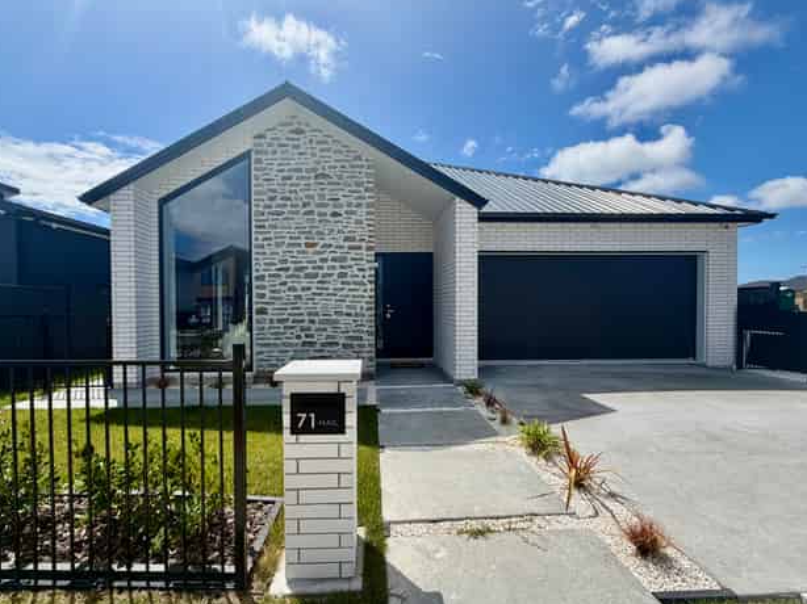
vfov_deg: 81.7
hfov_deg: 98.1
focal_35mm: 15
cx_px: 381
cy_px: 313
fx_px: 350
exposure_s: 1/1050
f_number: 2.2
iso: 20
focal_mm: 2.22
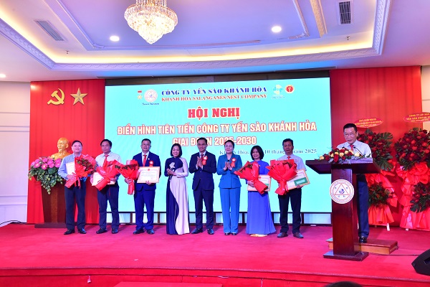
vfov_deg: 37.9
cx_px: 215
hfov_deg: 54.4
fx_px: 418
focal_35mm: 35
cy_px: 144
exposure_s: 1/60
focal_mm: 35
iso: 3200
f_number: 9
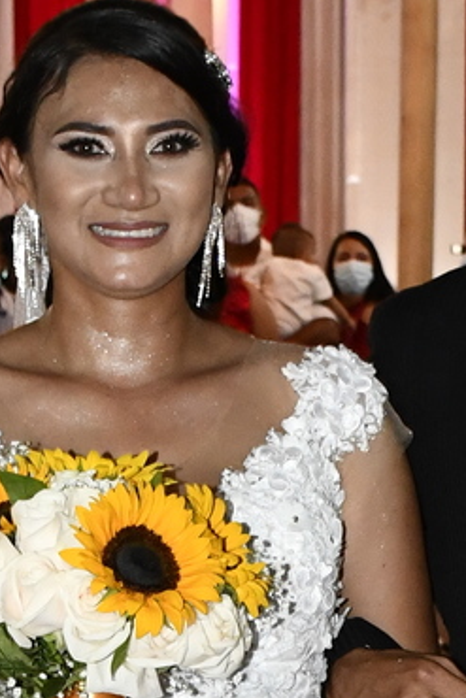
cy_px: 730
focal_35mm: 146
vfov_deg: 13.8
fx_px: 2832
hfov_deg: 9.4
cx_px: 279
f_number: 3.5
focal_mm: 20
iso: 2500
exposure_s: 1/60
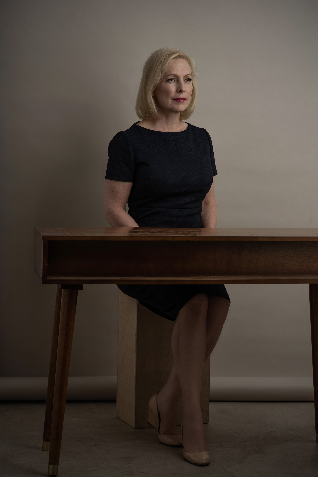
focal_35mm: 85
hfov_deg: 16.1
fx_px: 1126
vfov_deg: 23.9
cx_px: 159
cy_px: 238
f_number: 8
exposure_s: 1/200
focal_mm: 85
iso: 64
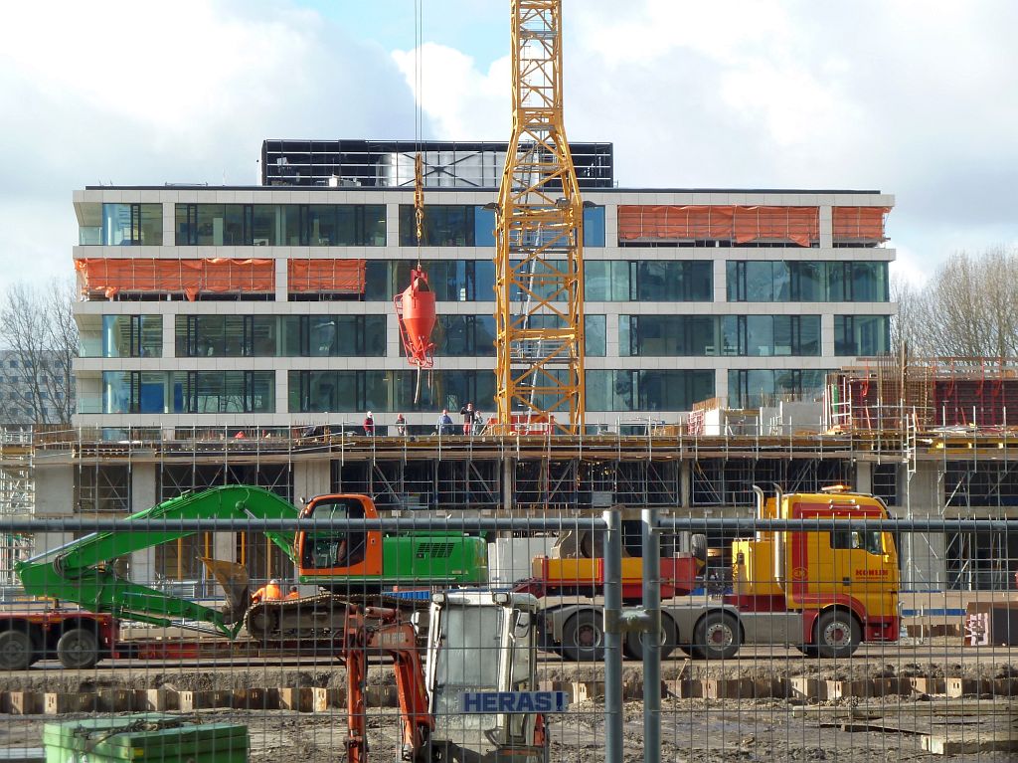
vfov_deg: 14.2
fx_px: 3057
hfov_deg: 18.9
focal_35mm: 104
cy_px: 382
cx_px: 509
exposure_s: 1/200
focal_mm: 17
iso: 80
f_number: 4.3
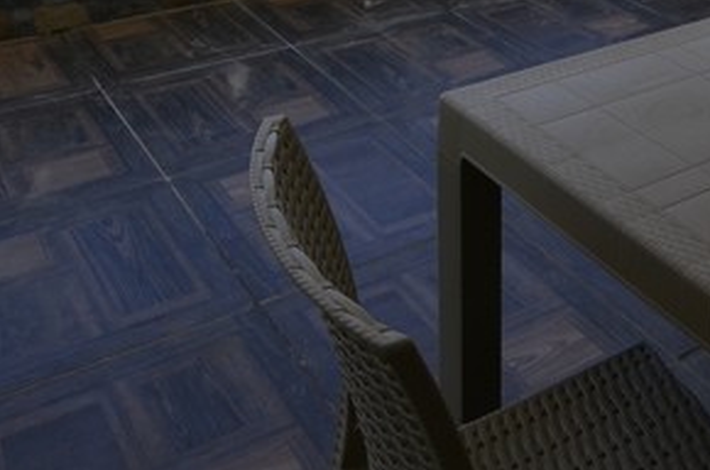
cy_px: -282
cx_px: 465
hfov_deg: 37.2
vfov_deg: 20.7
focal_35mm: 53
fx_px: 1043
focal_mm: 10
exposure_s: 1/250
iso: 200
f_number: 9.5
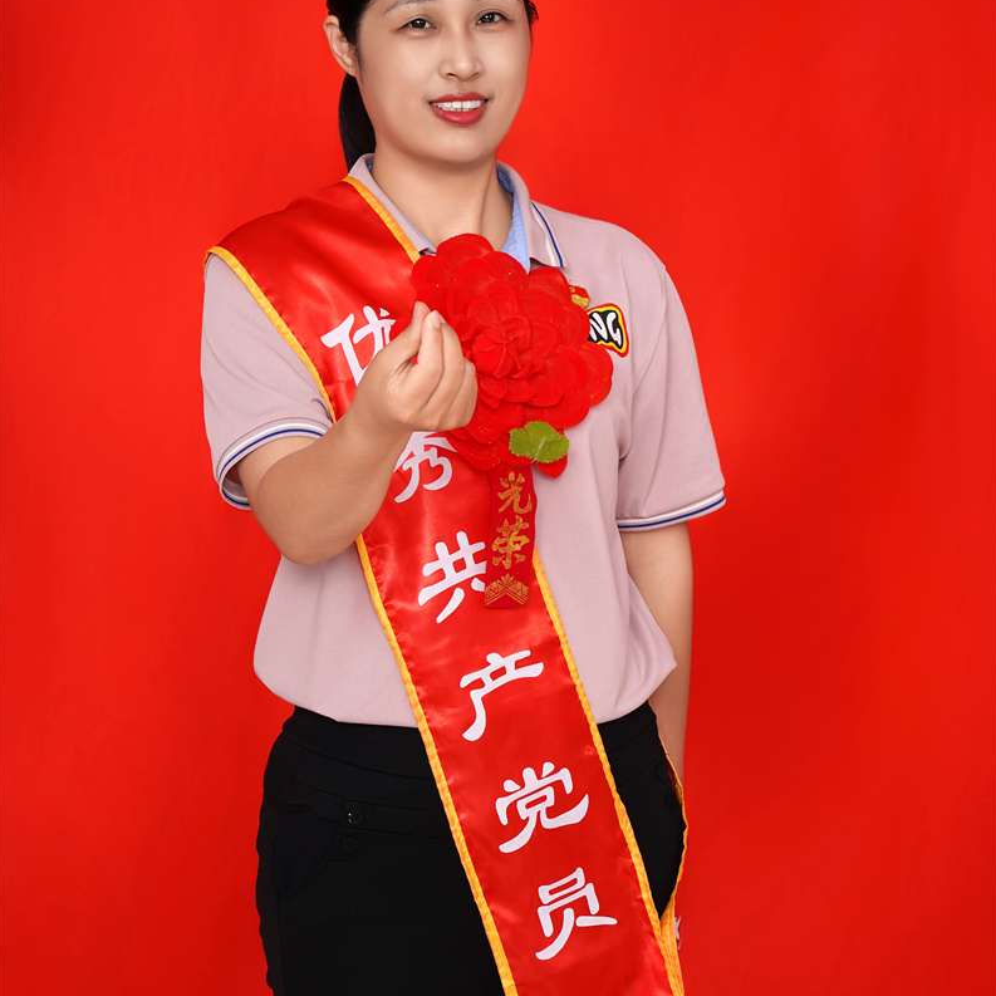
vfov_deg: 12.9
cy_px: 363
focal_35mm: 135
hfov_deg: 12.9
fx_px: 4395
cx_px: 499
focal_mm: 105
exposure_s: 1/160
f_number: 11
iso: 100
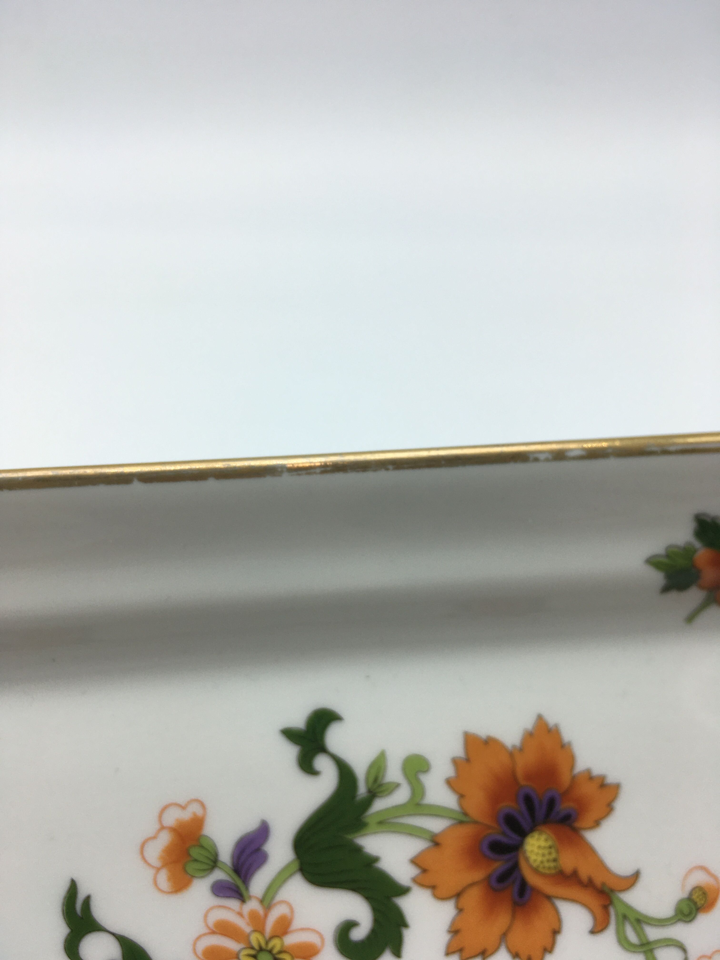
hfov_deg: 48.2
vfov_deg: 61.7
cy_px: 480
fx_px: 804
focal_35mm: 29
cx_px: 360
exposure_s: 1/240
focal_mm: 4.15
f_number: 2.2
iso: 25
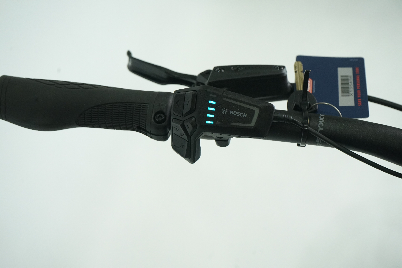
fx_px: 737
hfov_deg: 30.5
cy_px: 134
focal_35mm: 66
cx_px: 201
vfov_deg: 20.6
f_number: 8
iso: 2500
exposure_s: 1/200
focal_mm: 66
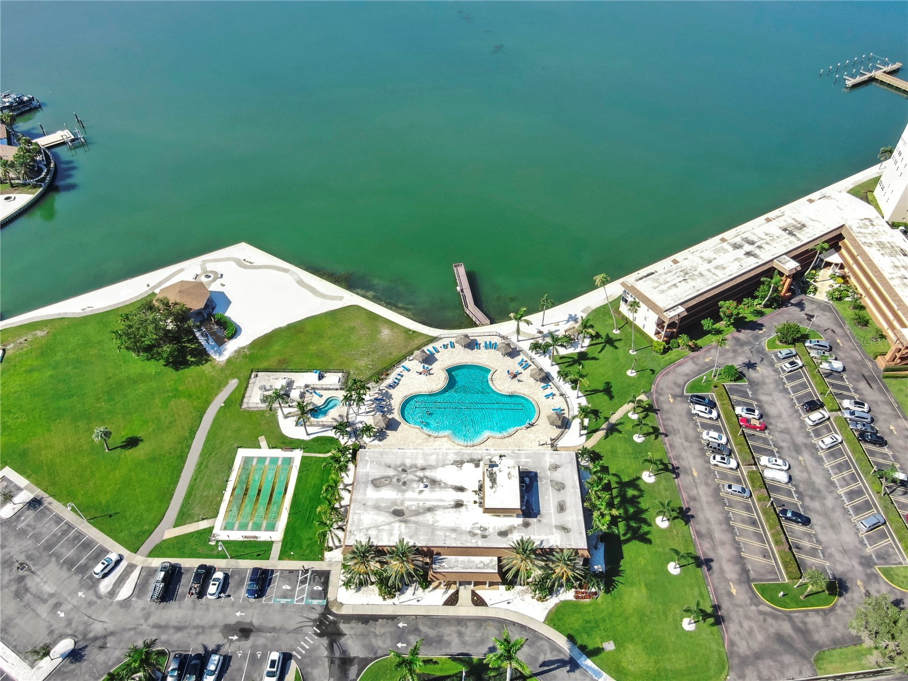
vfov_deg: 56.8
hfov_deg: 71.6
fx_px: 630
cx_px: 454
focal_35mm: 24
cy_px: 340
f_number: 2.8
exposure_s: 1/800
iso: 100
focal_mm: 4.39
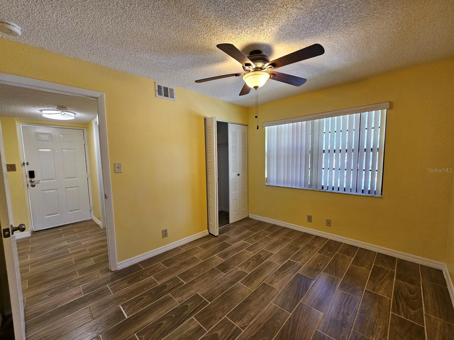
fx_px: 170
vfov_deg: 89.9
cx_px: 227
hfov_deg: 106.2
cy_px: 170
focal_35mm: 13
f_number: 2.2
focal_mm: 2.2
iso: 200
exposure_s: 1/60.2
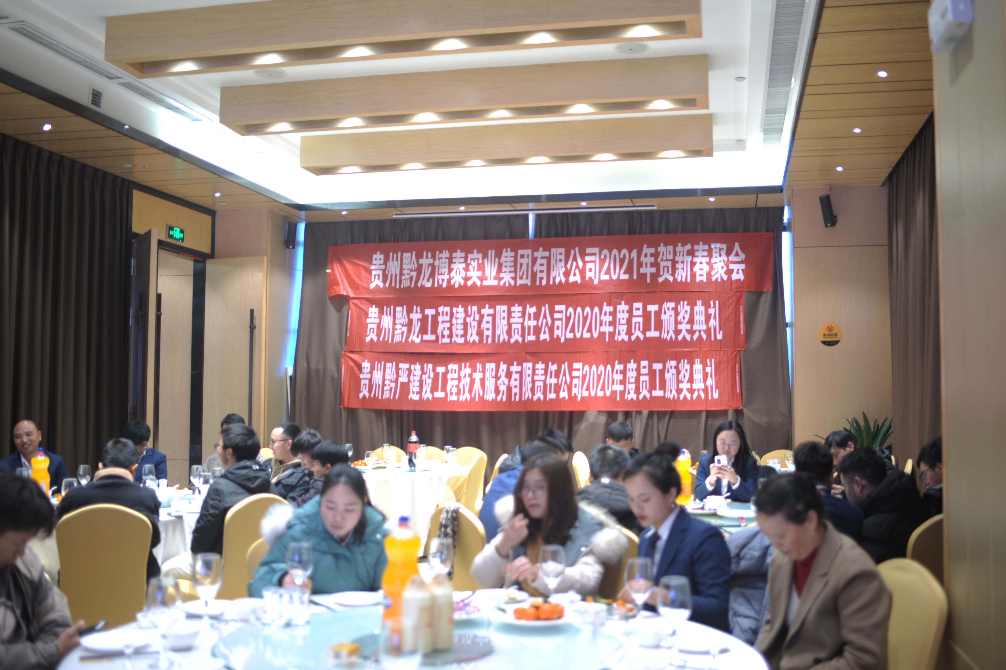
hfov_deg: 51.9
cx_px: 511
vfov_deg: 35.9
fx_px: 1033
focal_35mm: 37
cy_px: 338
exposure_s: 1/20
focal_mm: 35
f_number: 2
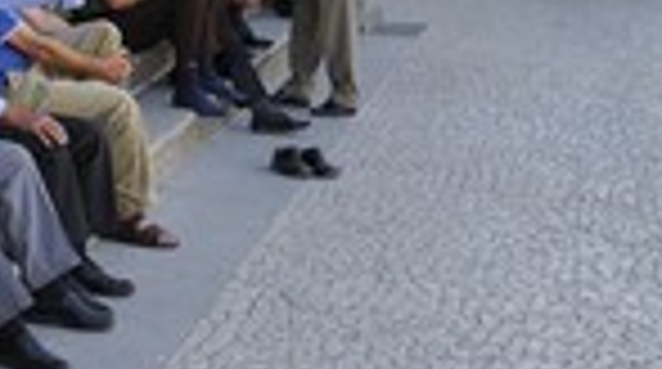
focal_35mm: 105
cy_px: 50
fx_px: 1839
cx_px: -212
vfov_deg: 11.4
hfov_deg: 18.8
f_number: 5
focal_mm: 35
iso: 200
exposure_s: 1/125
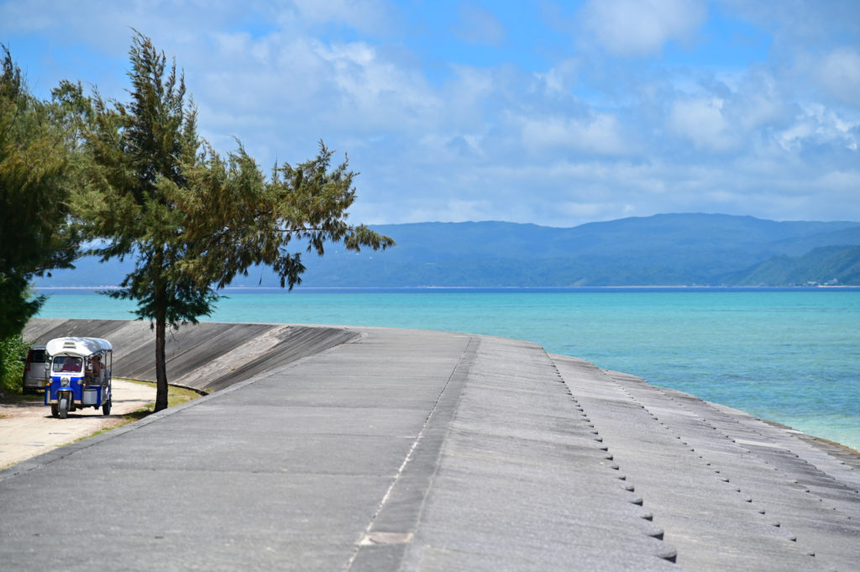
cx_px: 430
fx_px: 2864
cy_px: 286
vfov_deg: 11.4
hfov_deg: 17.1
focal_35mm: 120
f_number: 4
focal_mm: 120
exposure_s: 1/1250
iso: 100
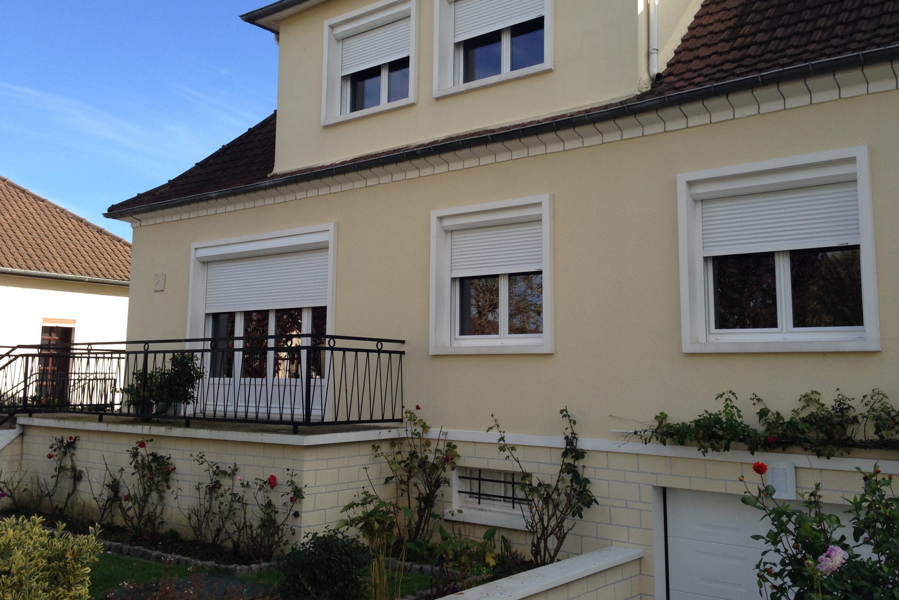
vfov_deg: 37.8
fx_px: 874
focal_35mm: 35
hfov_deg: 54.4
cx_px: 446
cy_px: 268
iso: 50
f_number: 2.4
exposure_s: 1/686
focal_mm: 4.13
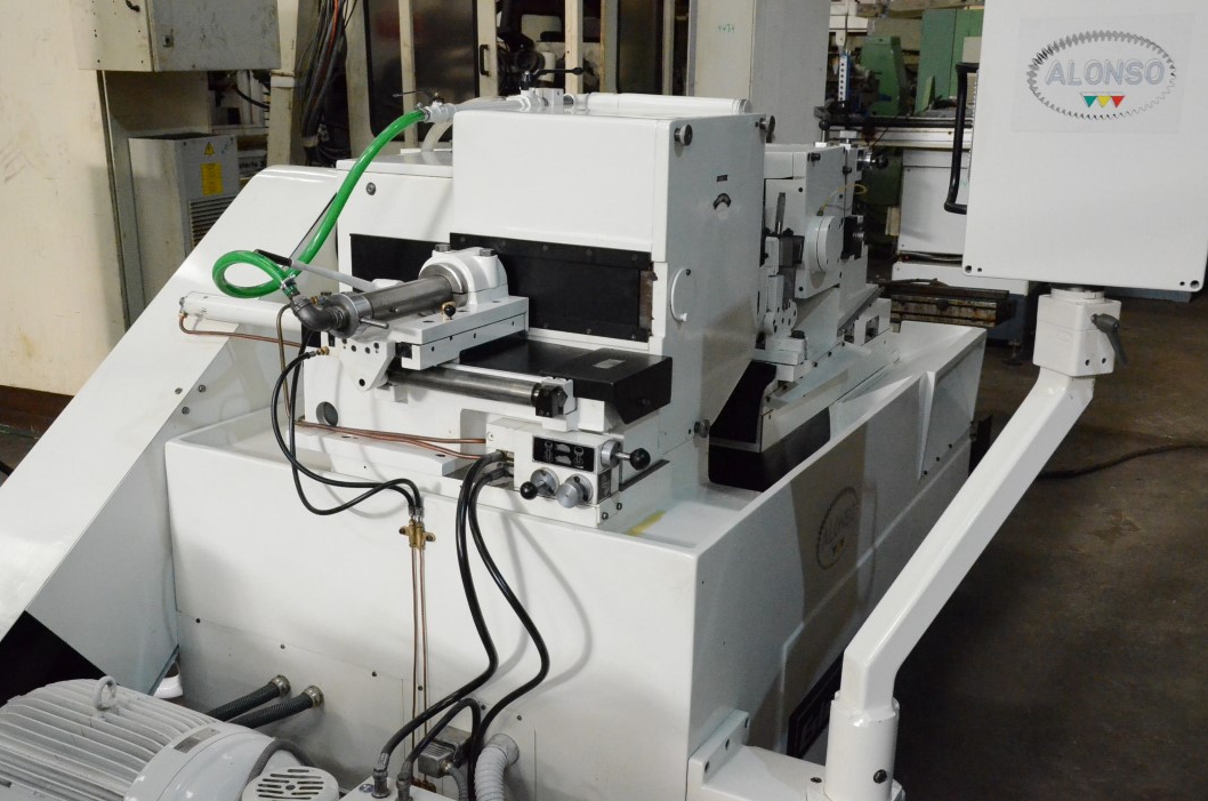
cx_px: 600
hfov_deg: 52.0
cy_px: 407
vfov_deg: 35.8
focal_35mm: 37
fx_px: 1239
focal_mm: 24
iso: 6400
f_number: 8
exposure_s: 1/250
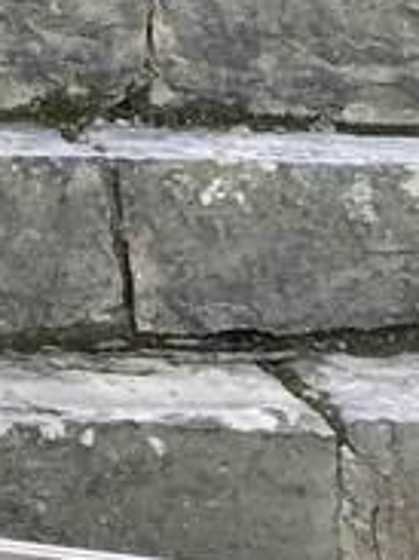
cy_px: -383
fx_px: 2973
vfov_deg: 10.3
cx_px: -569
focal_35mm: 184
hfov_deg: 7.5
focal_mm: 3.99
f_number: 1.8
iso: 25
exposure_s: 1/93
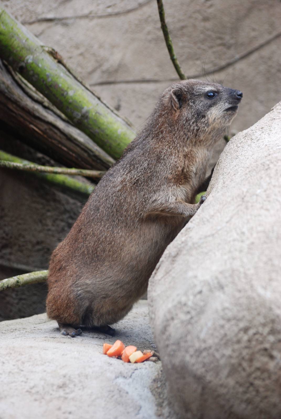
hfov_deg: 6.1
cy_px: 210
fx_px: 2627
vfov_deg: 9.1
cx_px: 140
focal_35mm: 225
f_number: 4.5
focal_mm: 150
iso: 400
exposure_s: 1/400
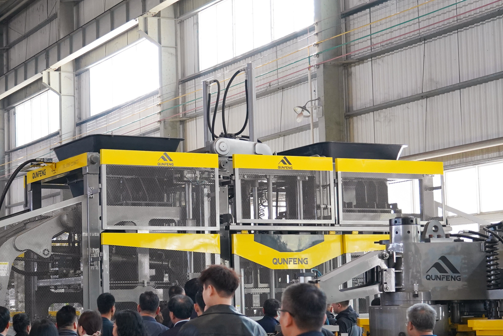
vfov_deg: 17.7
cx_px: 160
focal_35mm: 77
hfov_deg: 26.1
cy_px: 199
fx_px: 1076
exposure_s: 1/160
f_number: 4
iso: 2500
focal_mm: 42
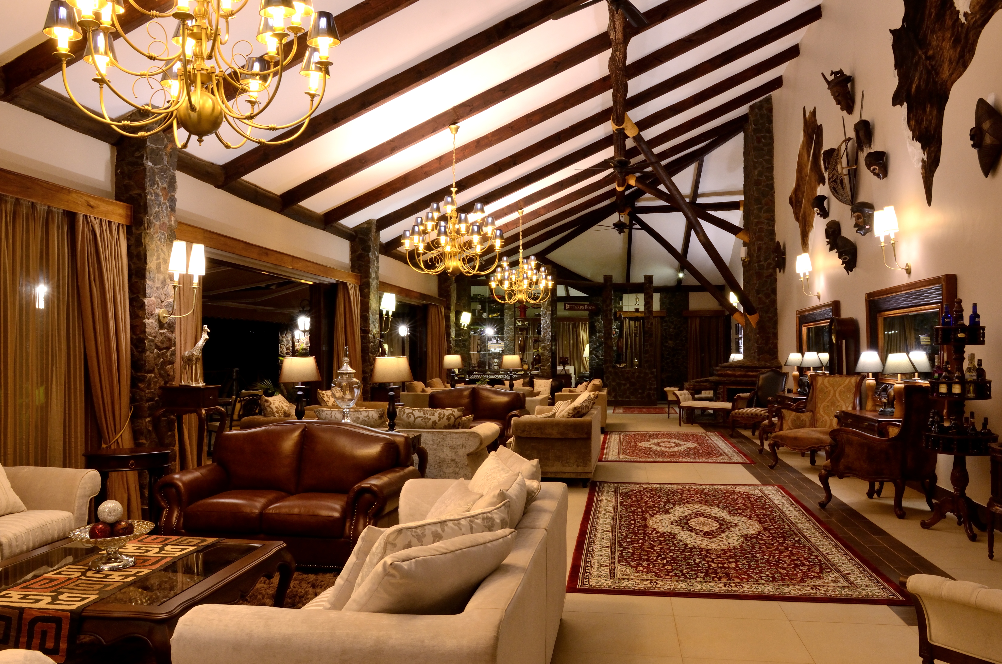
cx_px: 501
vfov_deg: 47.7
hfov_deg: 67.5
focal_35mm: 27
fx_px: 750
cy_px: 332
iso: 400
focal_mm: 18
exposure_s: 3
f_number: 13
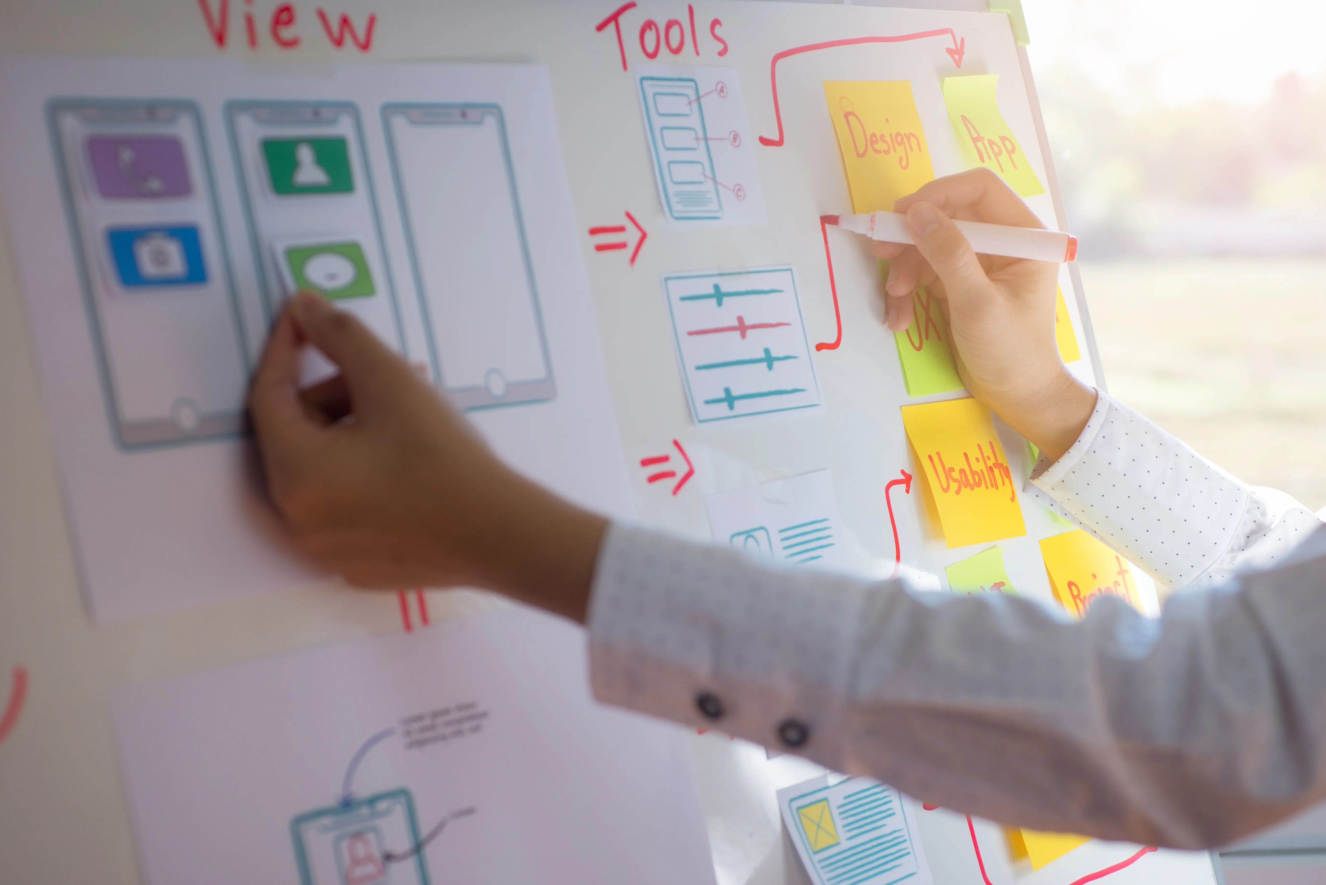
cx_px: 650
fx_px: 2432
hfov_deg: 30.5
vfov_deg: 20.6
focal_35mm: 66
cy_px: 471
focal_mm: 60
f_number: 3.5
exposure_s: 1/250
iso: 250
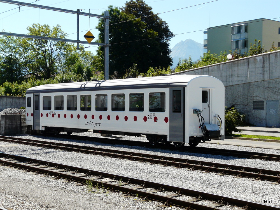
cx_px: 140
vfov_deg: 26.6
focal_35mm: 55
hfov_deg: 34.9
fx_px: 445
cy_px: 105
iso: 100
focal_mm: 9
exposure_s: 1/320
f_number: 5.6
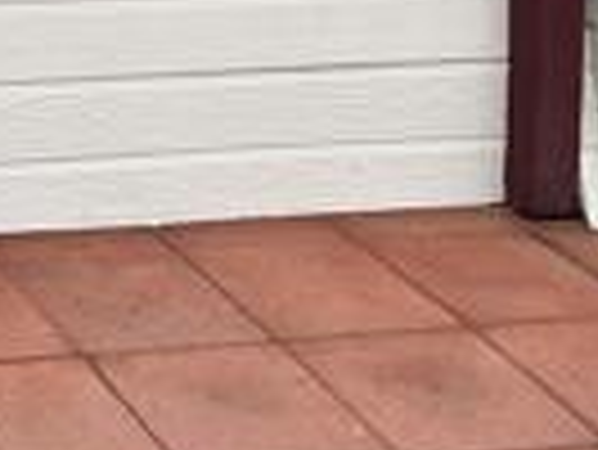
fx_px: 2161
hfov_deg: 13.8
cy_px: -500
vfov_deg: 10.7
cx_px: -531
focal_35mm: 125
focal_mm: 5.7
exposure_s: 1/1698
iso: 50
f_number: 1.5
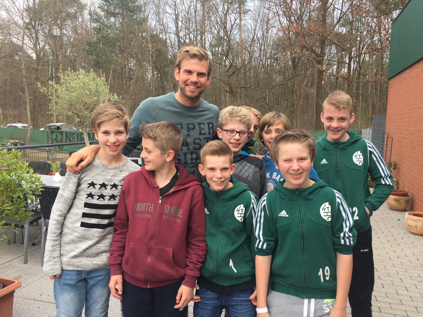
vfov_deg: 48.2
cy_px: 158
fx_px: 354
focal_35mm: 29
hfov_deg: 61.7
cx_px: 212
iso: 32
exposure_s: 1/395
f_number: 2.2
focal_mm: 4.15
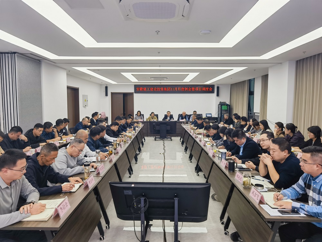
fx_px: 233
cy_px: 121
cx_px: 161
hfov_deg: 69.4
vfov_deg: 54.9
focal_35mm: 25
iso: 50
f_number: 1.9
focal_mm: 6.67
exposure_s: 1/156
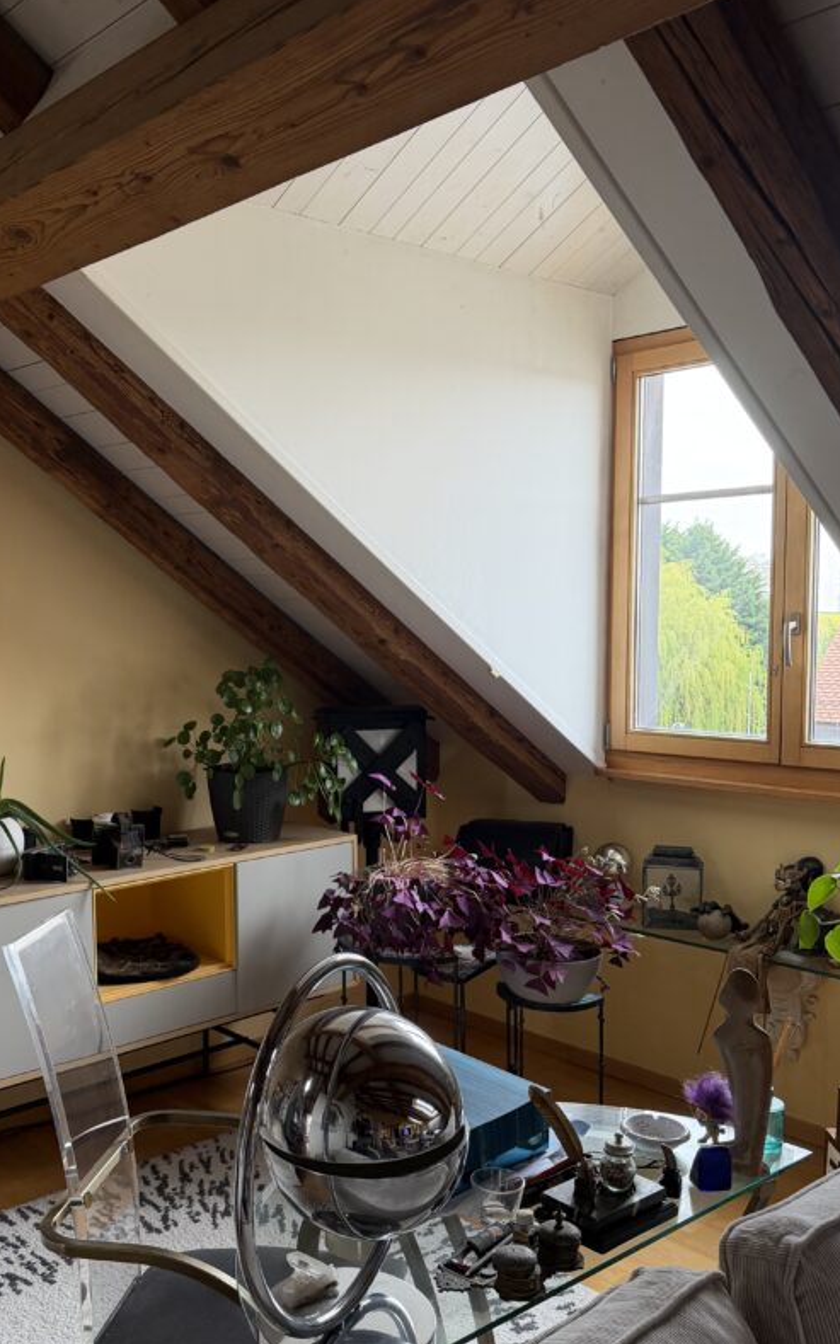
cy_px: 726
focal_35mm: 33
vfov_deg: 58.1
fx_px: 1209
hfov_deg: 37.7
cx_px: 256
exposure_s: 1/119
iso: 200
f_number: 1.78
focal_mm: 6.76
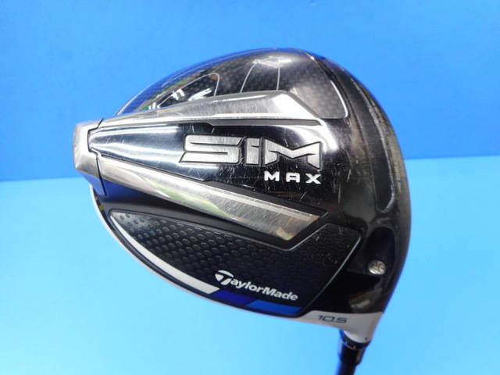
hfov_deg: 69.4
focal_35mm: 25
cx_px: 250
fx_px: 361
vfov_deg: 54.9
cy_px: 188
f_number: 3.7
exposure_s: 1/30
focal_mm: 4.5
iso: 200
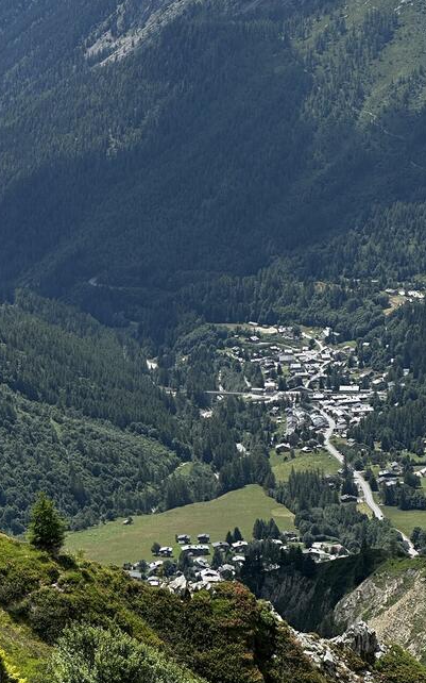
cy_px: 154
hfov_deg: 9.9
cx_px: 26
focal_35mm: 131
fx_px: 2435
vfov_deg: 15.9
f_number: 2.8
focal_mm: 9
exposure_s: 1/686
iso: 32
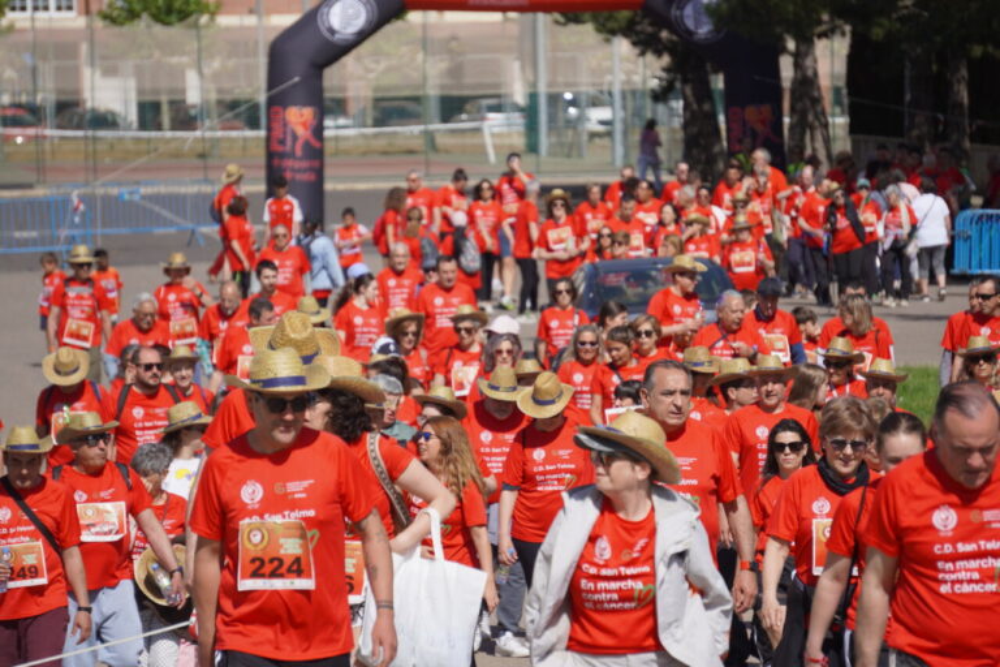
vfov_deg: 4.4
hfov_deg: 6.5
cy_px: 334
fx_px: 8749
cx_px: 500
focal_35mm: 315
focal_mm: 210
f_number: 6.3
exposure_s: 1/640
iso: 100
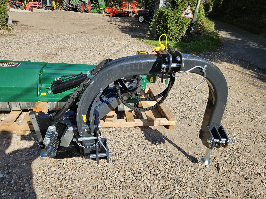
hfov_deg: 73.9
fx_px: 177
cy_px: 100
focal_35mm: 23
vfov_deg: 58.9
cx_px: 133
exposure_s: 1/1529
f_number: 1.8
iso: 25
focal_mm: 5.4
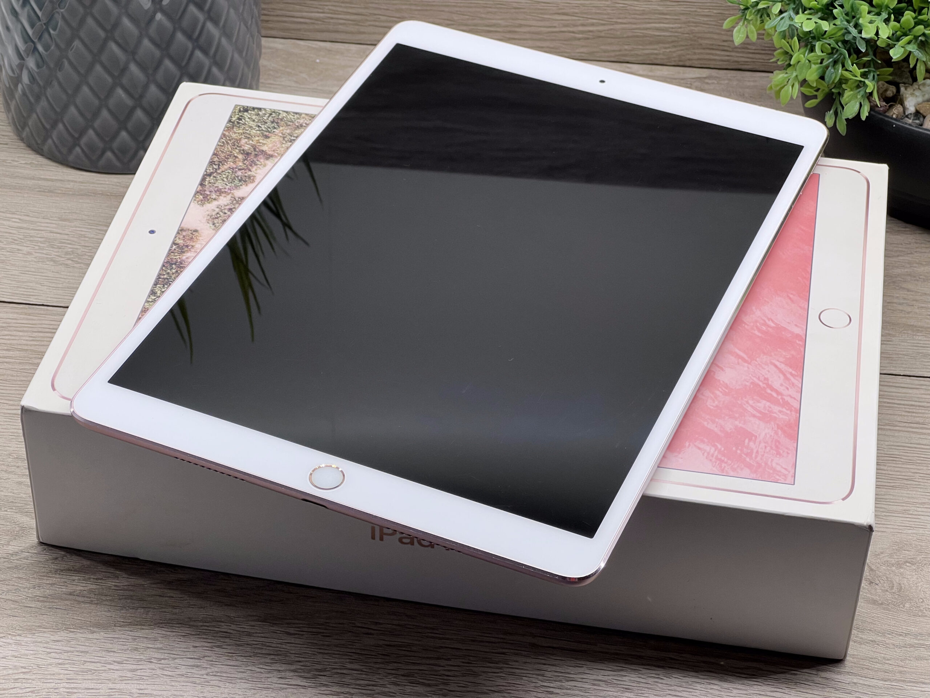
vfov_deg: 19.1
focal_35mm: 77
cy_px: 349
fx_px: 2069
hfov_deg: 25.3
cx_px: 465
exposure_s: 1/99
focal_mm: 9
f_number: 2.8
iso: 64
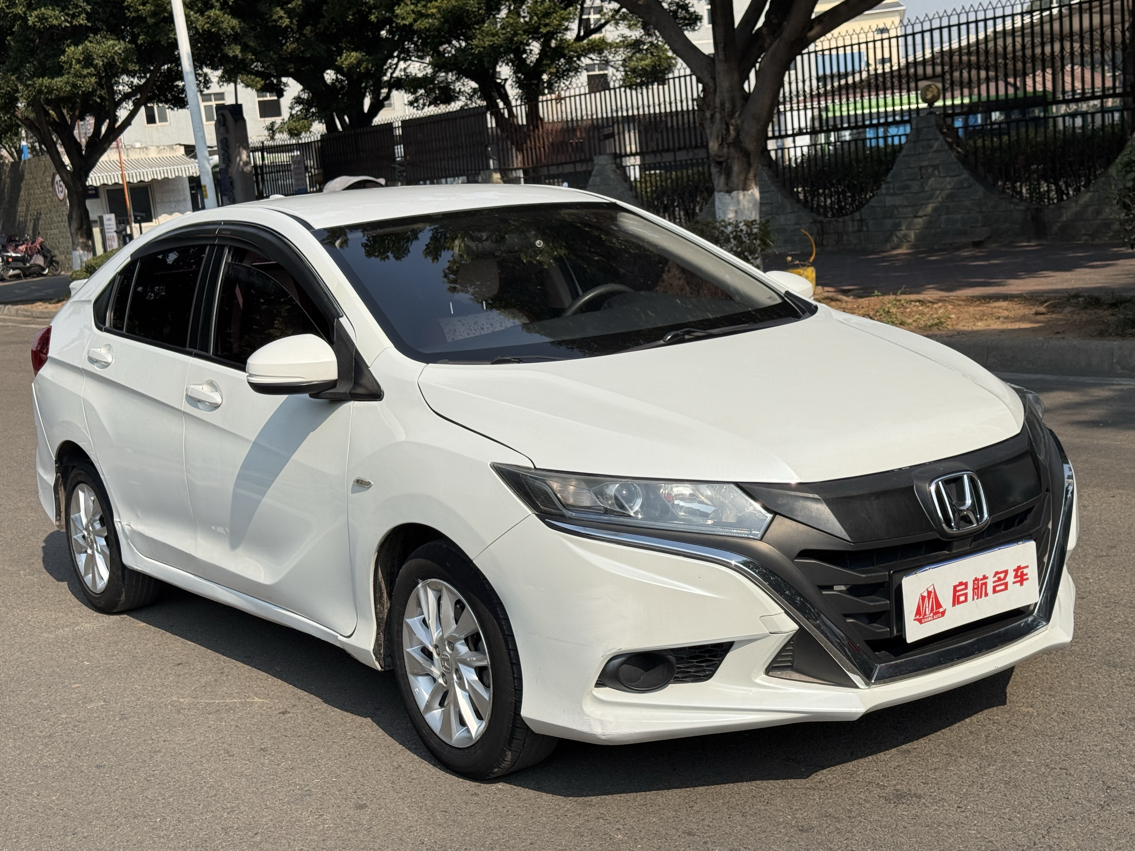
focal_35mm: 49
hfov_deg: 38.9
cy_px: 430
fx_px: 1607
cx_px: 572
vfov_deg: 29.7
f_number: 1.78
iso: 64
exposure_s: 1/6024
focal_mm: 6.76
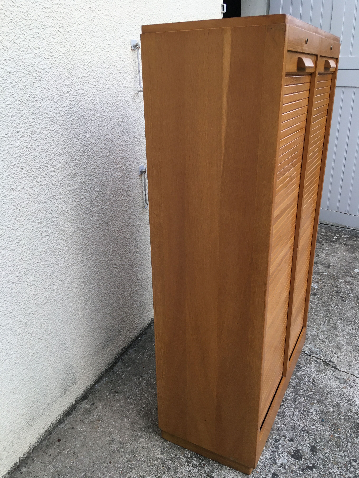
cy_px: 239
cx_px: 180
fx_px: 401
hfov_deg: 48.2
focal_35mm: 29
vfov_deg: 61.7
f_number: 2.2
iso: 32
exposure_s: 1/33
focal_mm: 4.15
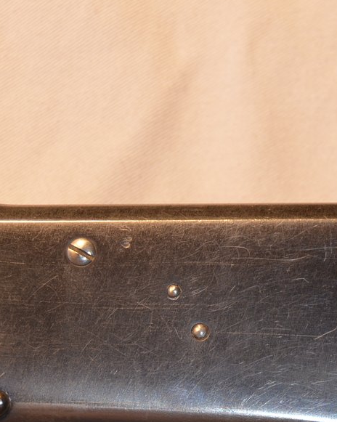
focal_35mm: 141
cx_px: 330
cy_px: 314
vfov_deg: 13.6
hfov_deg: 10.8
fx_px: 1760
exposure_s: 1/125
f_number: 4.5
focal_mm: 34
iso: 250
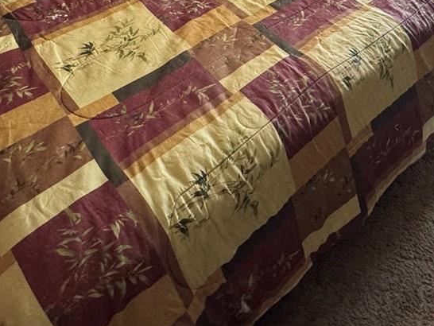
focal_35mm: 41
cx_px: 355
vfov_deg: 29.5
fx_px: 514
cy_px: -80
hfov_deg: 43.3
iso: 250
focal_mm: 2.22
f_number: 2.2
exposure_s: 1/60
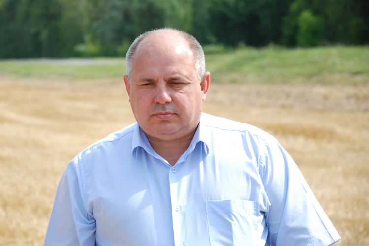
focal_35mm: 158
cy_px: 123
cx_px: 184
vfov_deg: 8.7
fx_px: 1614
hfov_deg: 13.0
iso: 200
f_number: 5.6
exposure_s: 1/250
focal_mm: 105
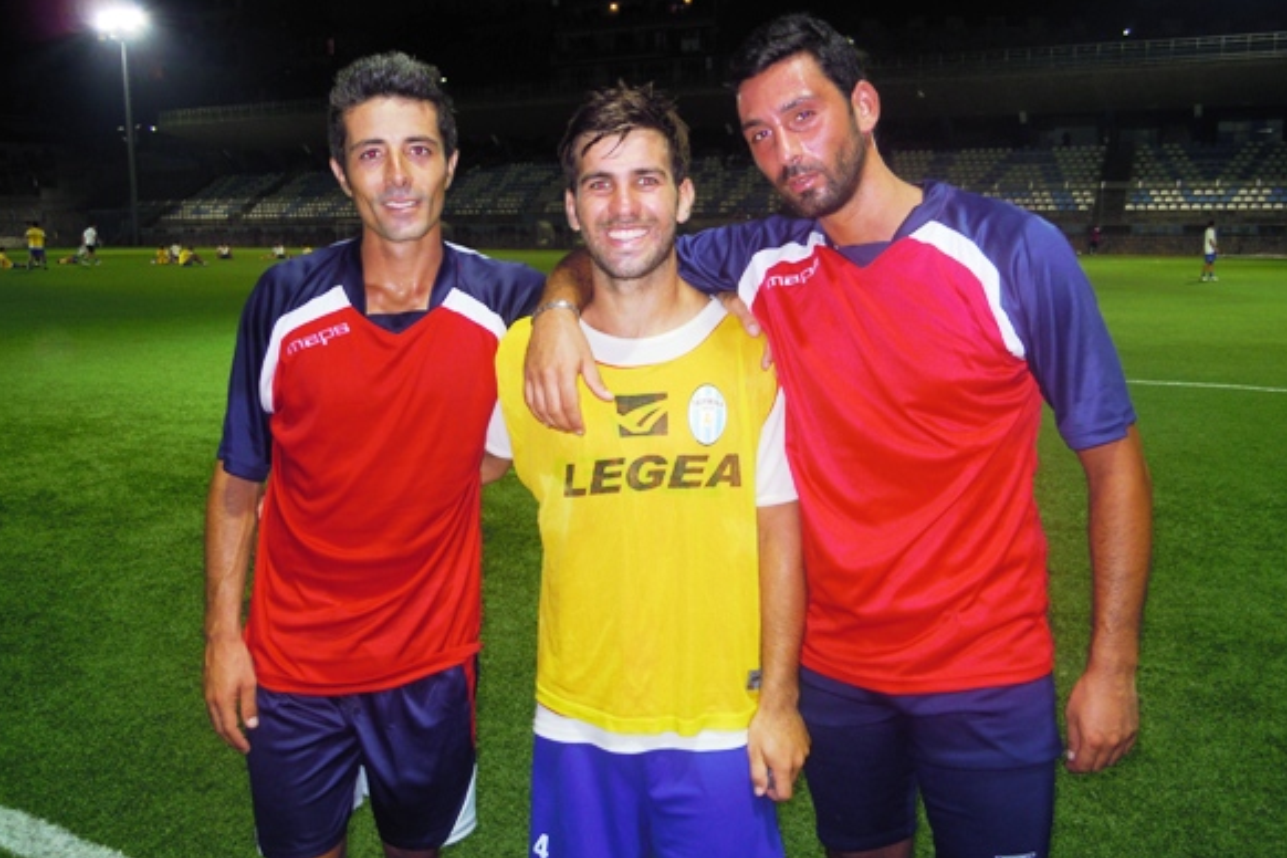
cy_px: 385
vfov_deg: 43.5
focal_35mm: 30
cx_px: 657
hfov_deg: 61.9
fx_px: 1072
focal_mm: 5
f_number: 2.7
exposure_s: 1/25
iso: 100
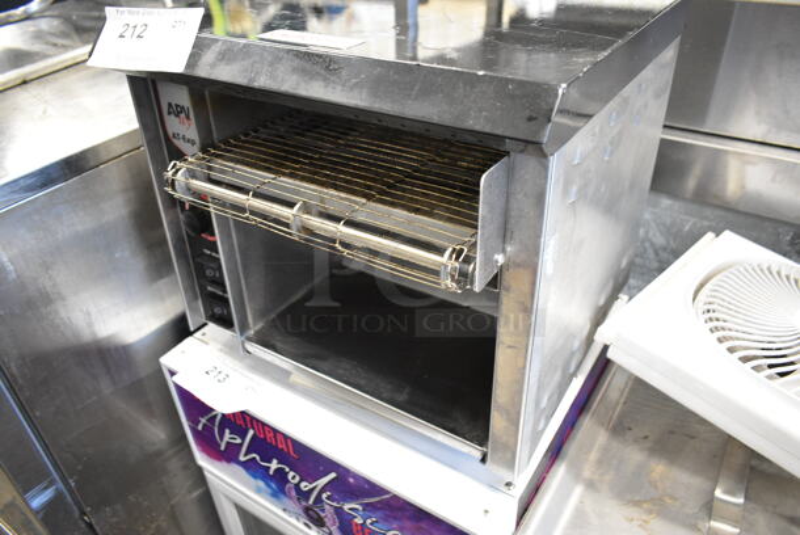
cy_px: 268
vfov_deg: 48.0
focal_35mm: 27
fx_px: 601
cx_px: 400
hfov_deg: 67.3
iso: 1600
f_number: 3.5
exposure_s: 1/30
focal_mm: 18
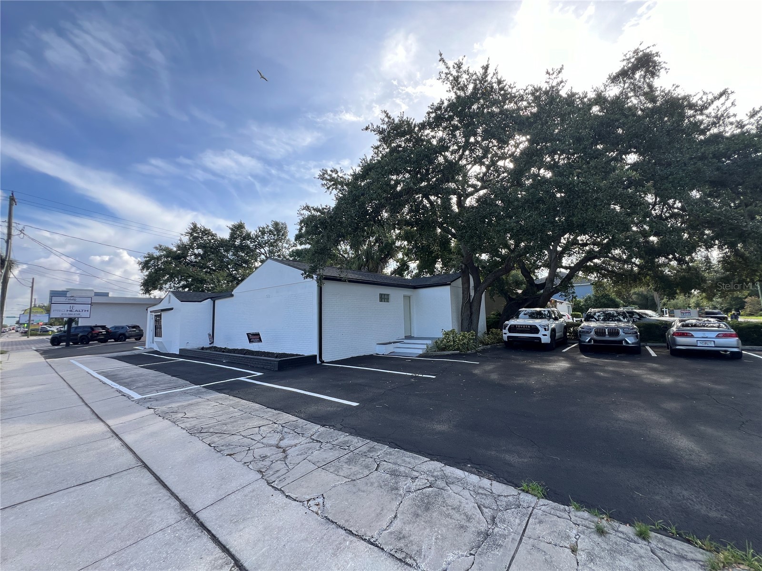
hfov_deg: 106.2
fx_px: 286
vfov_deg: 89.9
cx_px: 381
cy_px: 286
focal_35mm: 13
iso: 32
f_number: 1.8
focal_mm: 1.57
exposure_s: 1/392
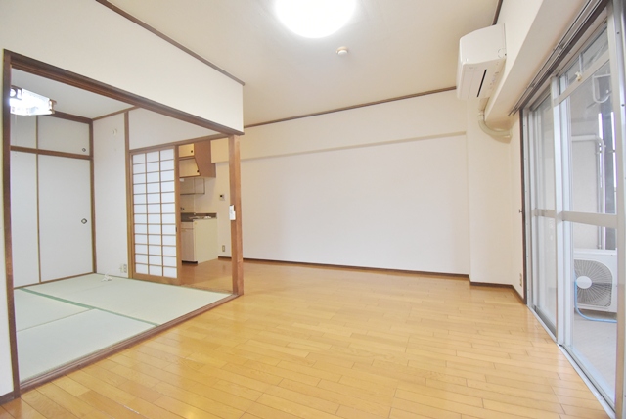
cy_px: 210
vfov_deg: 77.4
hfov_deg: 100.3
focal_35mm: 15
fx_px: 261
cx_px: 313
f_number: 5.6
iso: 2000
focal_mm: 10
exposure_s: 1/125
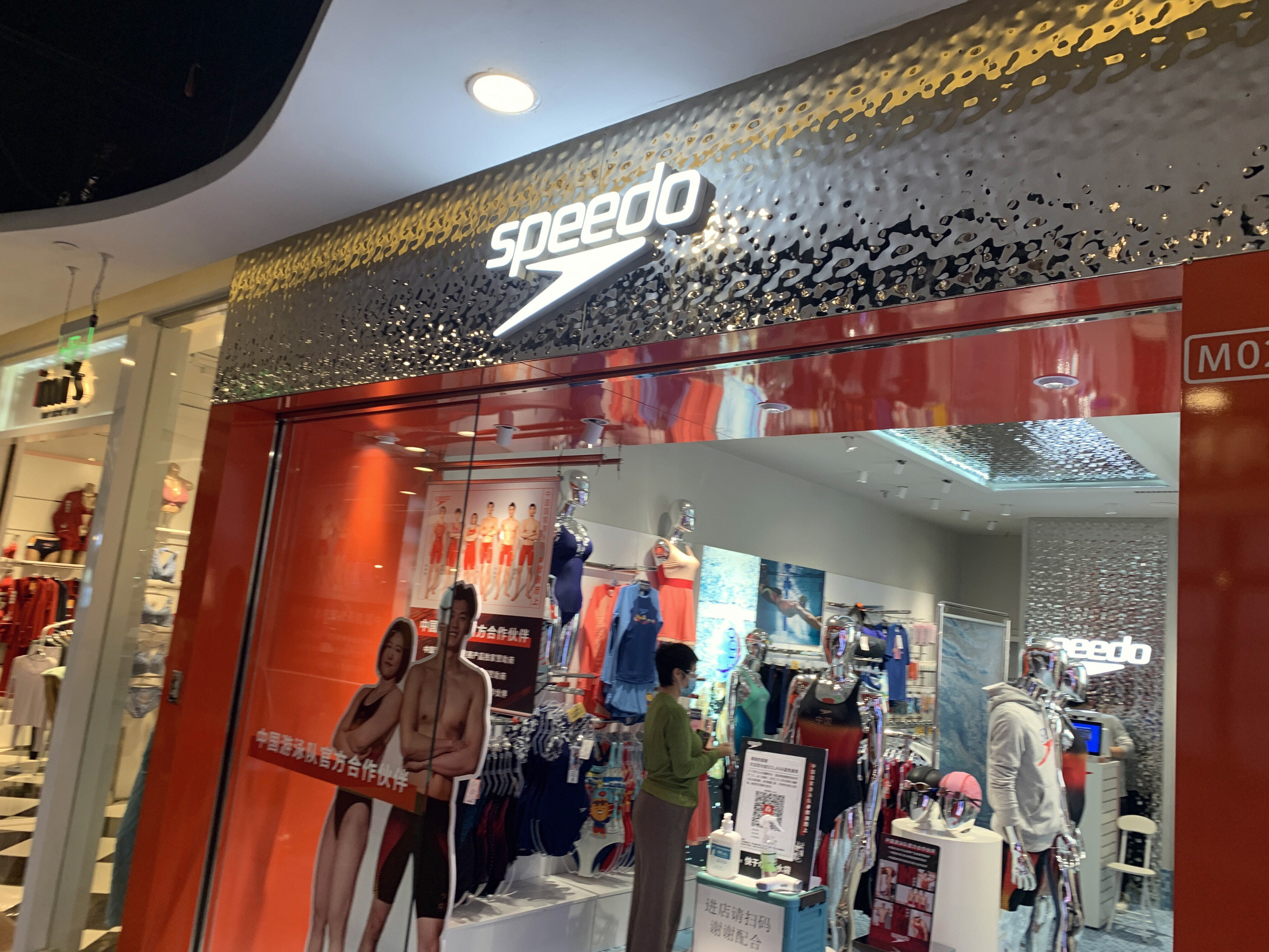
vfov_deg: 53.1
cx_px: 634
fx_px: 953
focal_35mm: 26
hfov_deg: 67.3
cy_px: 476
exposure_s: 1/100
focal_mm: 4.25
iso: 64
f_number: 1.8
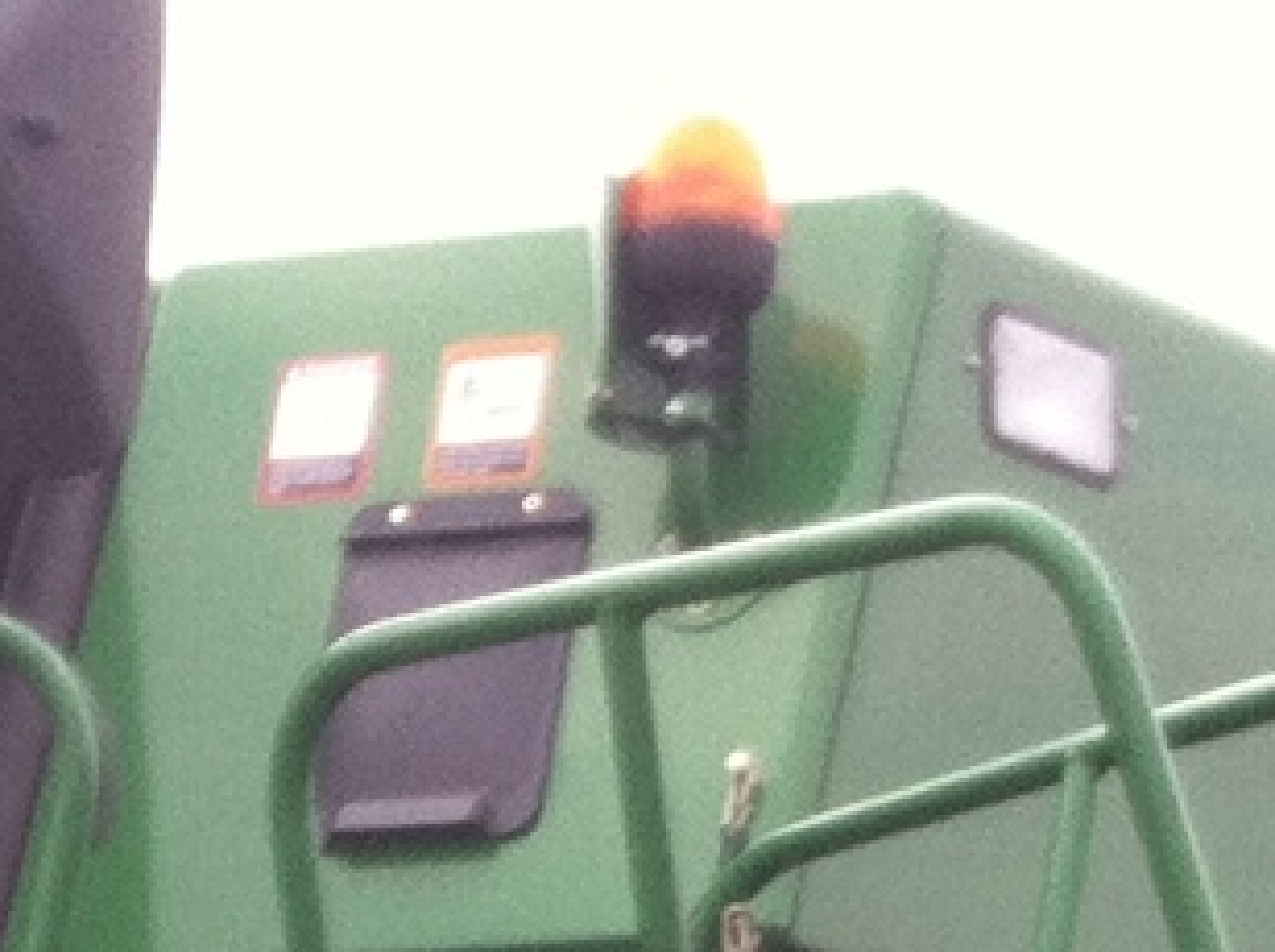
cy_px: 2434
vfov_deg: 6.0
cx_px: 219
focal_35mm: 233
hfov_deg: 8.5
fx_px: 8569
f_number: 2.8
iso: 80
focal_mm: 3.85
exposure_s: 1/186
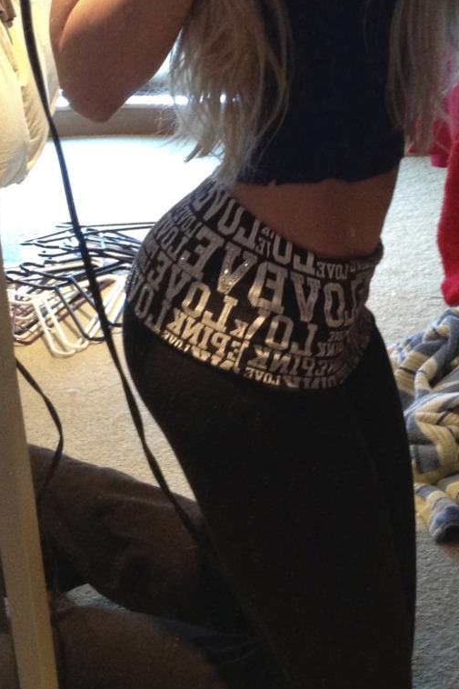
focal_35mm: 82
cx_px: 263
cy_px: 349
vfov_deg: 24.8
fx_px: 1569
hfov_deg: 16.6
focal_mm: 4.28
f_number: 2.4
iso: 250
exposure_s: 1/20
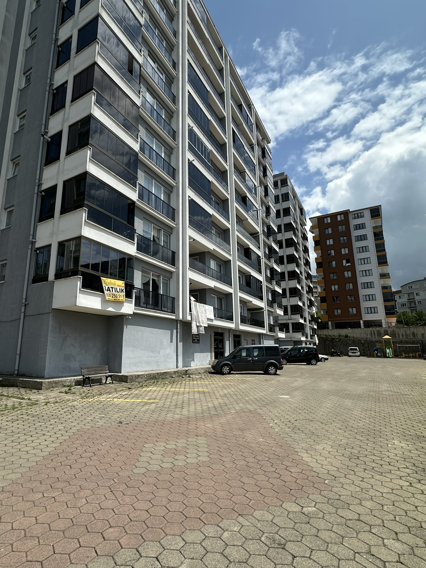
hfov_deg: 68.2
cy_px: 280
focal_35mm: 19
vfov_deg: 84.7
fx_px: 312
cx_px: 177
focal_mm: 2.22
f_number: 2.2
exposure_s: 1/4464
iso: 50
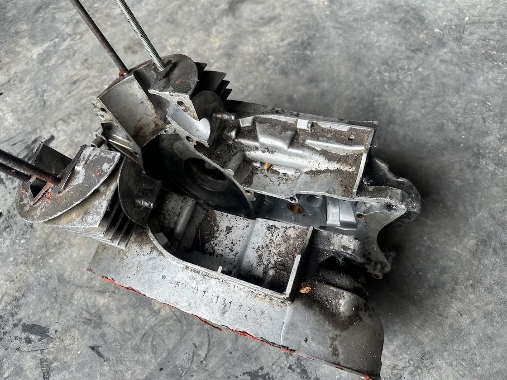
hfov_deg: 71.6
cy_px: 190
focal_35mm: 24
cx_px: 254
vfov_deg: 56.8
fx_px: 352
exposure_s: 1/296
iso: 80
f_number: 1.78
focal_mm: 6.86
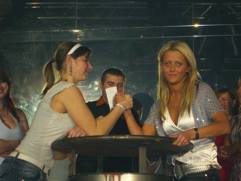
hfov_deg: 20.7
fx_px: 661
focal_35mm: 95
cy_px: 90
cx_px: 120
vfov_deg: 15.6
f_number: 4.8
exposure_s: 1/60
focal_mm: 19.7
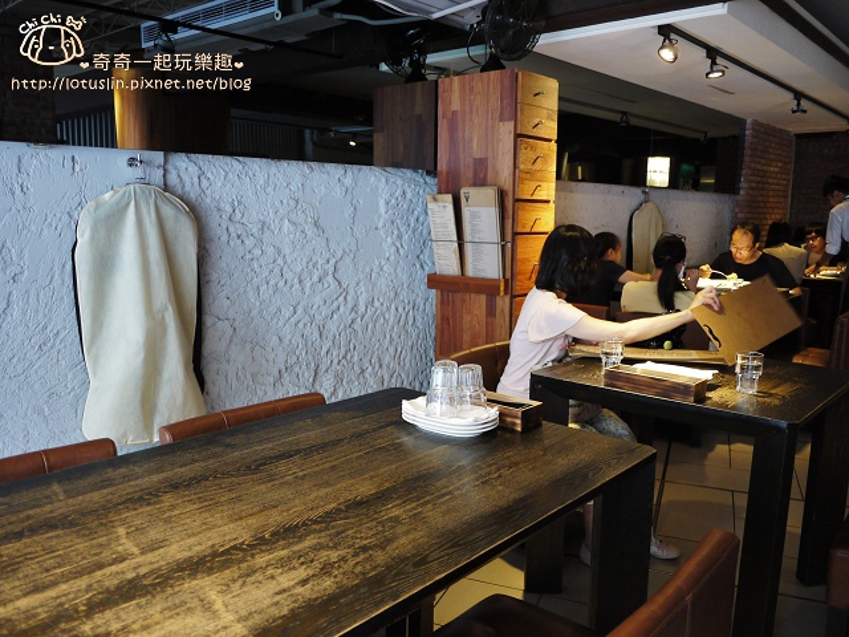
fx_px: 687
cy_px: 318
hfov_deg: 63.4
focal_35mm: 28
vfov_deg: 49.7
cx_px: 424
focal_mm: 14
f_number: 2.5
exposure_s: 1/40
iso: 400
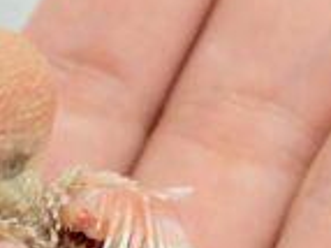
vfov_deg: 6.3
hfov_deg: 8.5
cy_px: 271
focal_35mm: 233
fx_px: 2226
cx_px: 32
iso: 40
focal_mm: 5.96
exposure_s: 1/50
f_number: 1.6
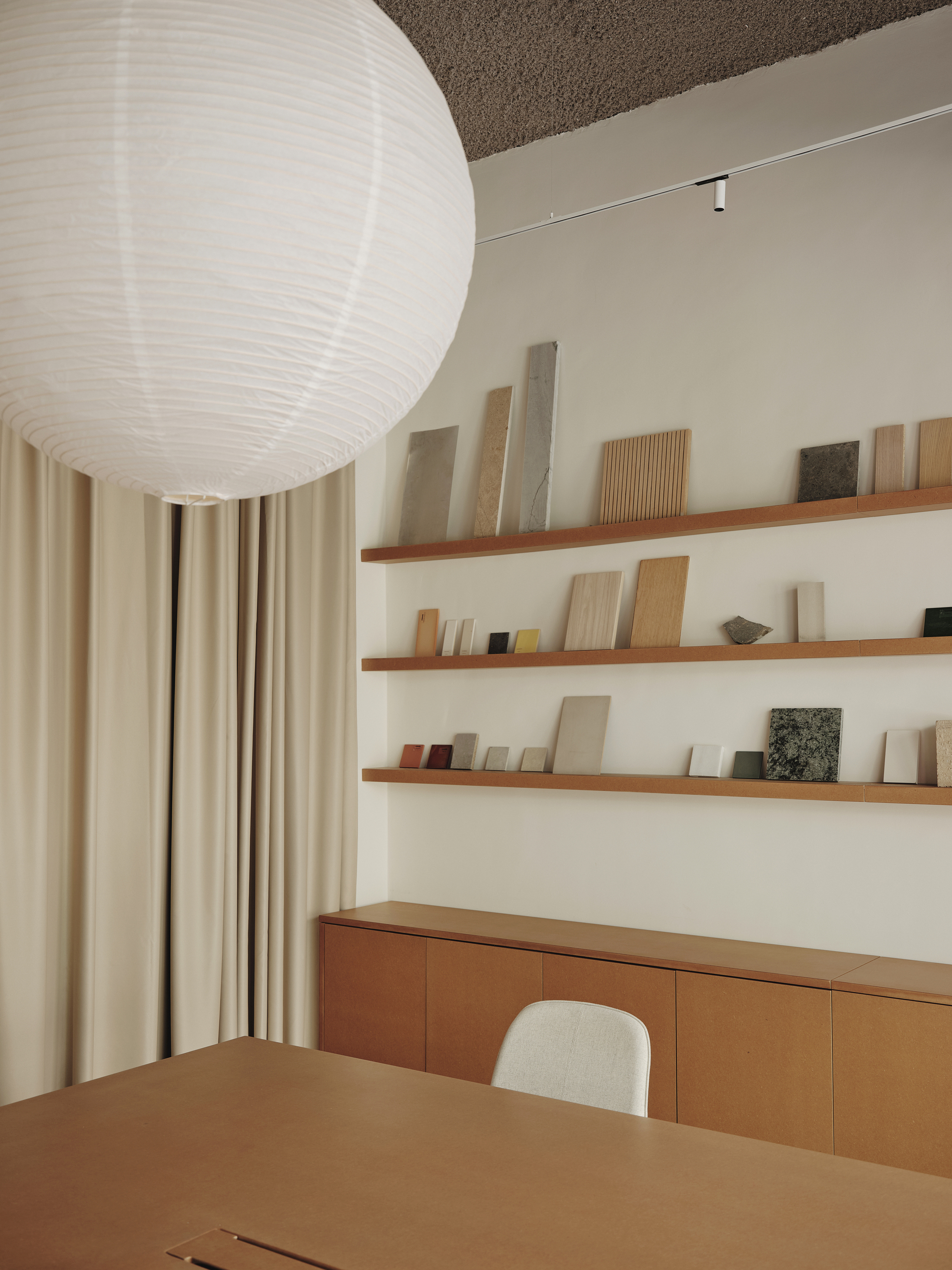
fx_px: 1210
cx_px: 476
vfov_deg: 55.4
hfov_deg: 42.9
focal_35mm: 33
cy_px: 635
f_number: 6.4
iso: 100
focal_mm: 41.1
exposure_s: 1/10
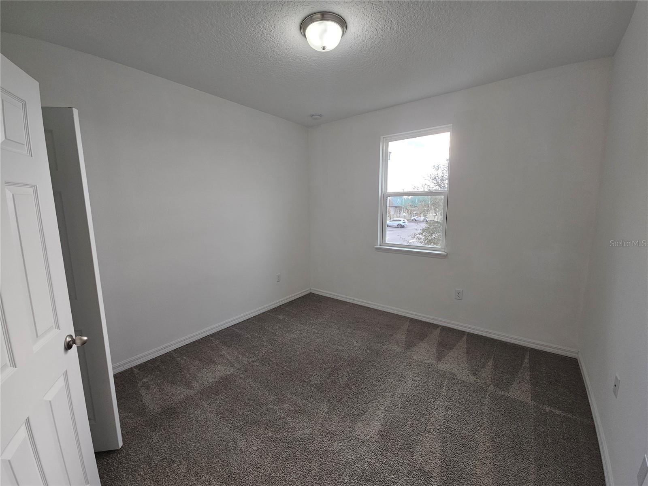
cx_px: 324
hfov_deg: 106.2
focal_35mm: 13
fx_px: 243
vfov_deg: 89.9
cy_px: 243
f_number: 2.2
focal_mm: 2.2
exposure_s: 1/60
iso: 64
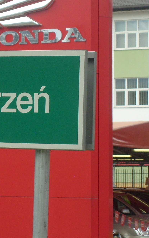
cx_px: -50
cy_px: 97
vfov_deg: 11.6
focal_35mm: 181
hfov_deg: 7.2
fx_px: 1176
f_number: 4.2
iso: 80
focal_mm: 13.7
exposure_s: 1/500
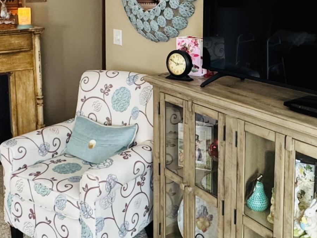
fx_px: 430
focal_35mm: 47
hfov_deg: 40.4
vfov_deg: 29.9
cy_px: 36
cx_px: 173
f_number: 2.2
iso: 400
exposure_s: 1/60
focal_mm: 2.22
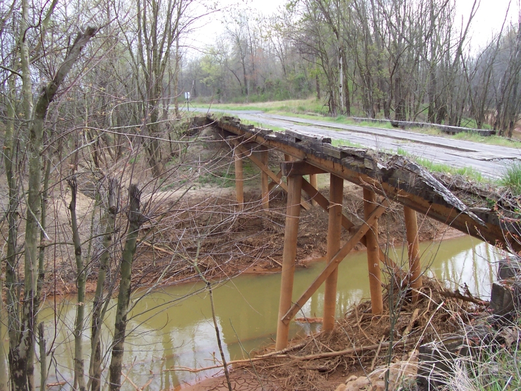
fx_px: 557
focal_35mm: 37
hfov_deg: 50.1
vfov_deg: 38.7
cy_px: 196
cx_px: 260
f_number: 2.8
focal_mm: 5.6
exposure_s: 1/250
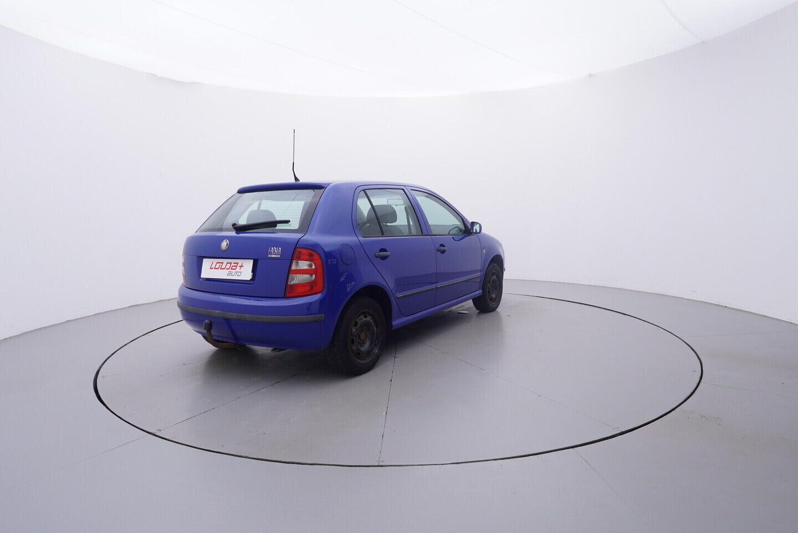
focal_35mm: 22
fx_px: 499
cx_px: 399
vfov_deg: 56.2
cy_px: 266
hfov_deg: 77.3
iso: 200
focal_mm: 15
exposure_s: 1/80
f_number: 5
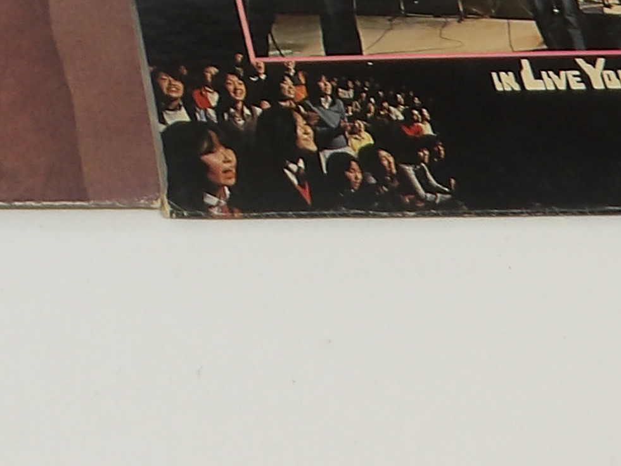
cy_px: -498
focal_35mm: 127
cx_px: -315
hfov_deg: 14.5
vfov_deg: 10.6
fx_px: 2278
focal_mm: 4.9
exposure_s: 1/46
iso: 100
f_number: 3
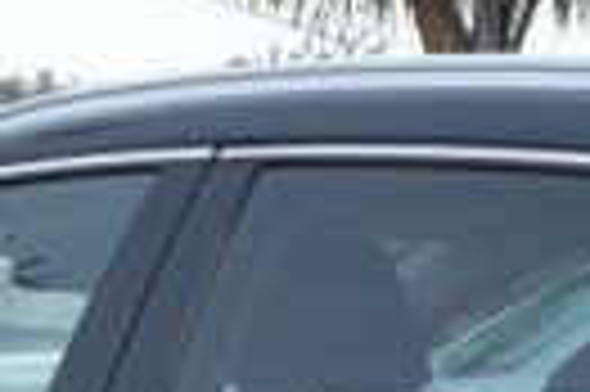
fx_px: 4730
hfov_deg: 7.1
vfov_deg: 4.7
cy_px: 800
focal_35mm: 289
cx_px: 504
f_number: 8
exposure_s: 1/100
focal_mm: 24.9
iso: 160
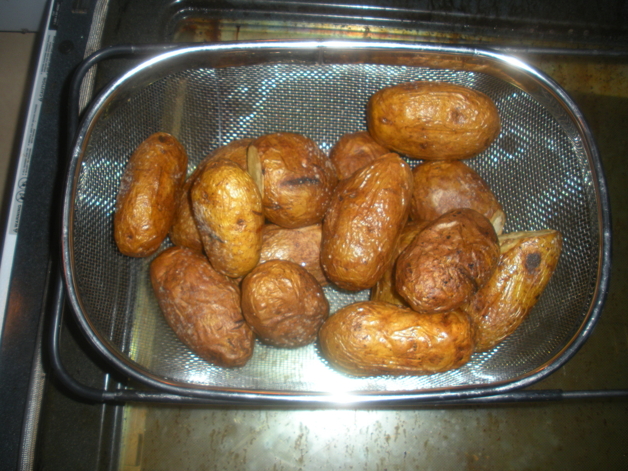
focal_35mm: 36
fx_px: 653
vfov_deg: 39.7
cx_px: 314
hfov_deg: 51.4
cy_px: 236
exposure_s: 1/60
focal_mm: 6.3
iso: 64
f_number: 3.5
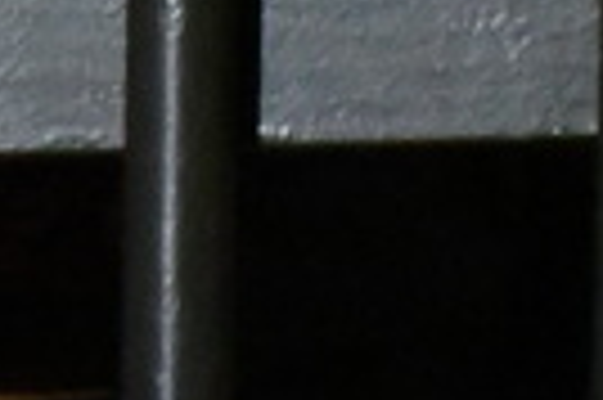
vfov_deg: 0.4
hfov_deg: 0.6
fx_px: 57717
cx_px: -36
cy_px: -897
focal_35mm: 3450
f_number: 6.3
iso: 25600
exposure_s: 1/200
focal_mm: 300
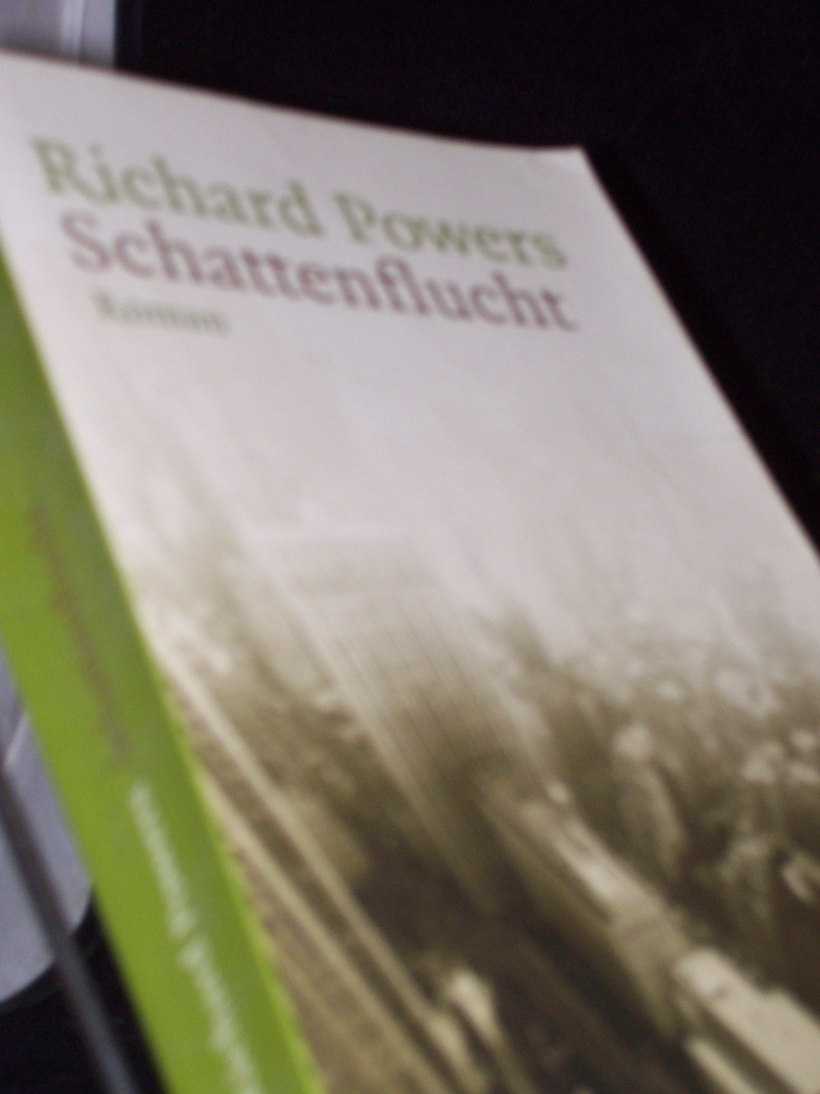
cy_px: 547
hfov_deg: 18.0
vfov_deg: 23.8
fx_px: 2590
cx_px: 410
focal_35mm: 82
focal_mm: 13.6
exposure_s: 1/80
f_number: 4
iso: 160
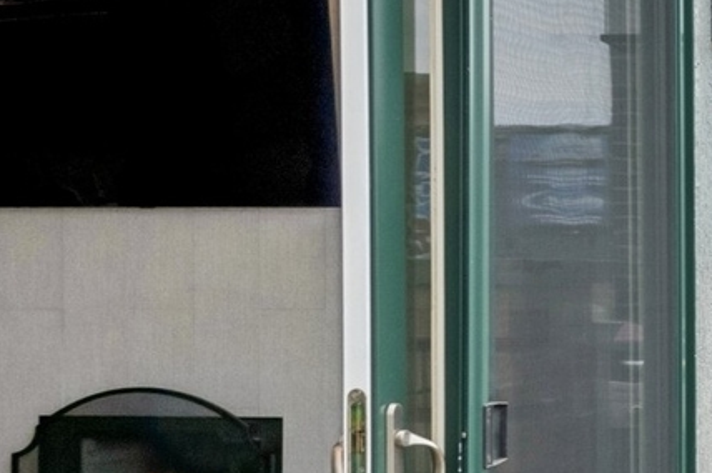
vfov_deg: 23.6
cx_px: 1022
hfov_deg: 26.8
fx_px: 1126
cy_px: 326
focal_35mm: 57
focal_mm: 10
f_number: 11
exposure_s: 1/160
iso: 200
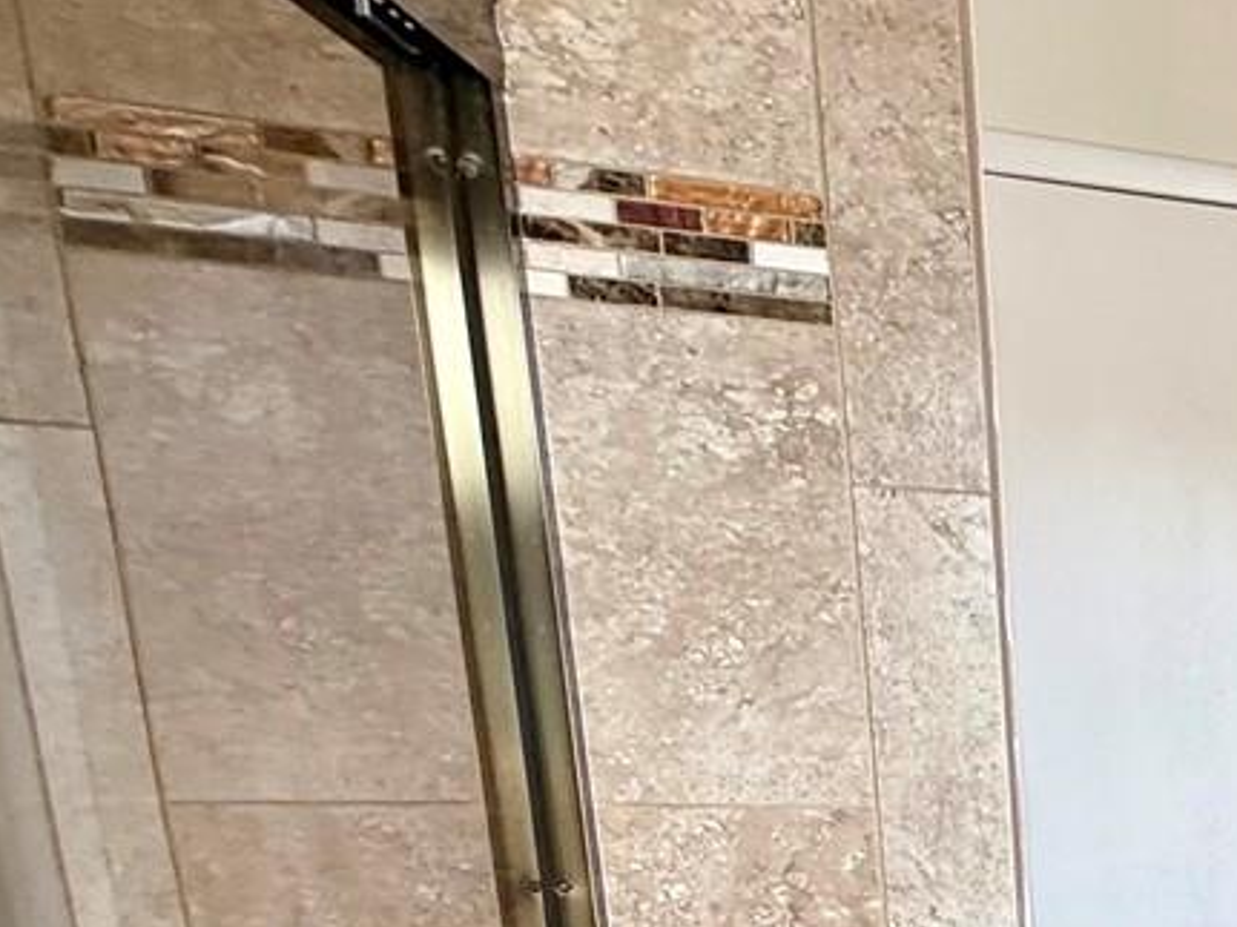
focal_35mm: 52
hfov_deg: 24.6
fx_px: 1858
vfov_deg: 25.5
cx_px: 2012
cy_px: 1076
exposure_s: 1/120
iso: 80
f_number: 2.2
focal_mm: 2.22
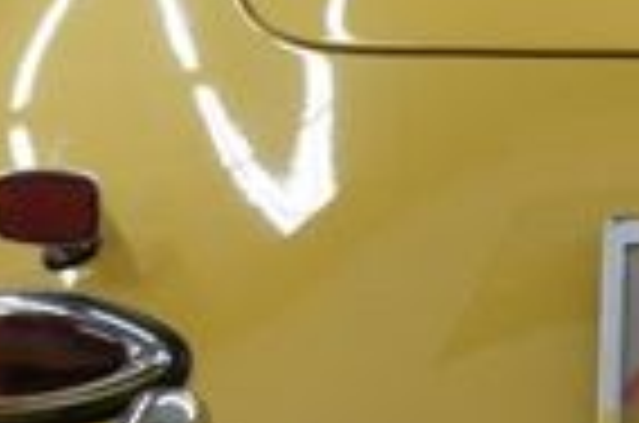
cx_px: 860
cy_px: 302
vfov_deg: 11.2
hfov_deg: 15.9
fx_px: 2161
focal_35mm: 122
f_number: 3.5
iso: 200
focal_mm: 18
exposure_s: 1/30
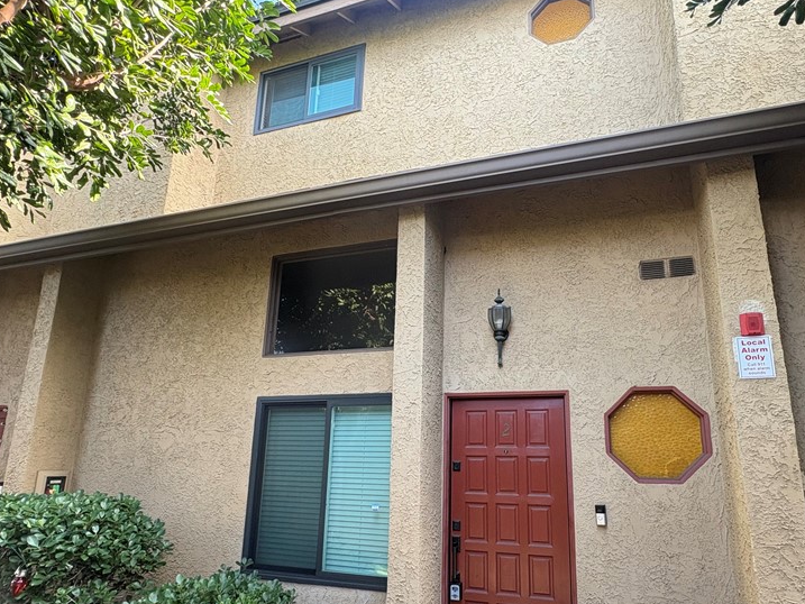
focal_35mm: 20
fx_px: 465
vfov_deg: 65.2
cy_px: 368
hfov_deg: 81.5
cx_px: 441
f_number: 2.2
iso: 125
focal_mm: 2.22
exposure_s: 1/99
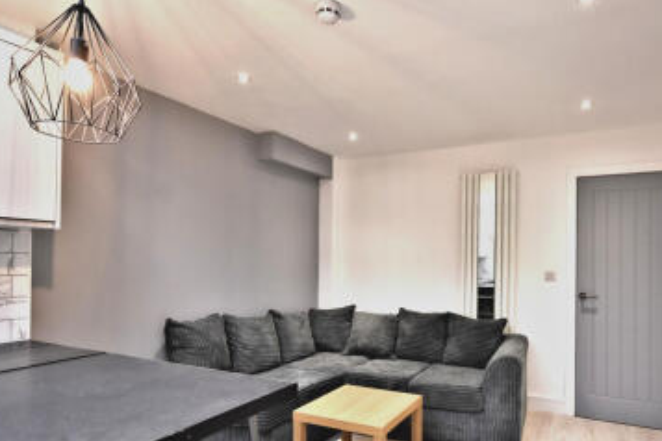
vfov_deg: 61.5
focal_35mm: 20
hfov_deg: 82.9
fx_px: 368
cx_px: 399
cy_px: 260
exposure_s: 1/80
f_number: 4.5
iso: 800
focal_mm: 10
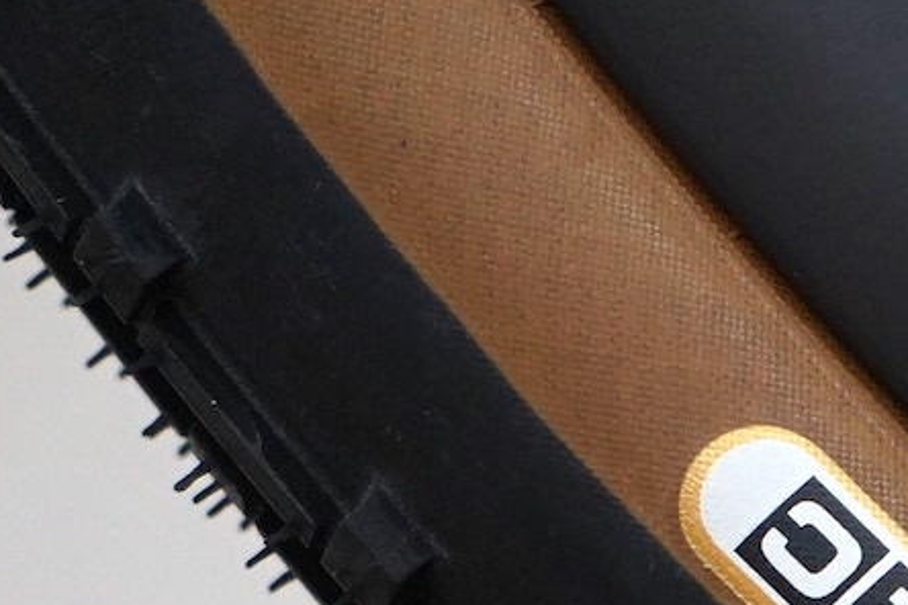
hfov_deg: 8.4
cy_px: 1176
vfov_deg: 5.9
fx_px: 5750
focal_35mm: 228
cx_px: 2061
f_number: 4.5
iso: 1250
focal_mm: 46
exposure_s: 1/60
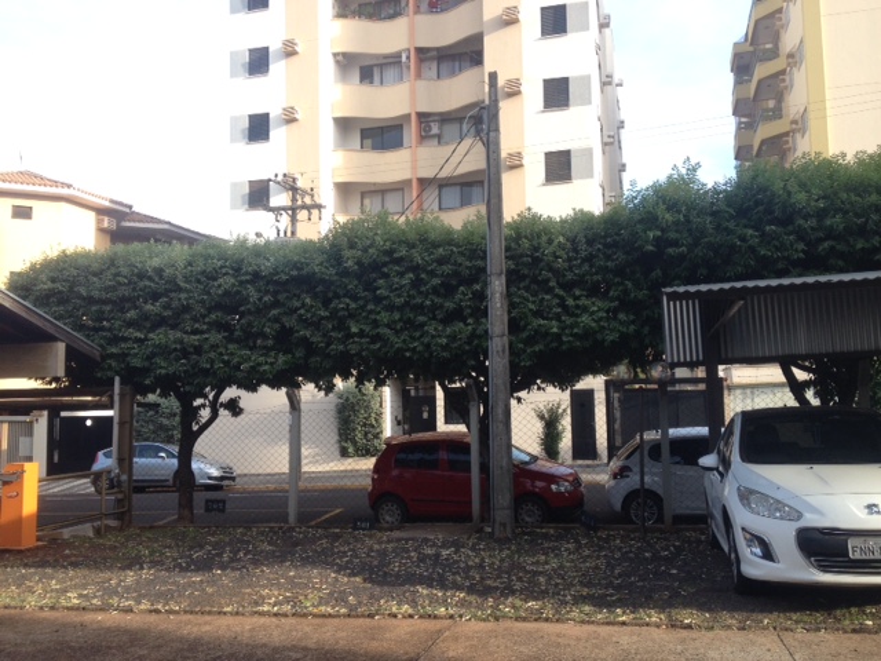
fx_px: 891
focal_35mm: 35
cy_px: 330
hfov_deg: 52.6
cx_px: 440
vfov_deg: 40.7
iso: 50
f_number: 2.4
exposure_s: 1/326
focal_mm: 4.28
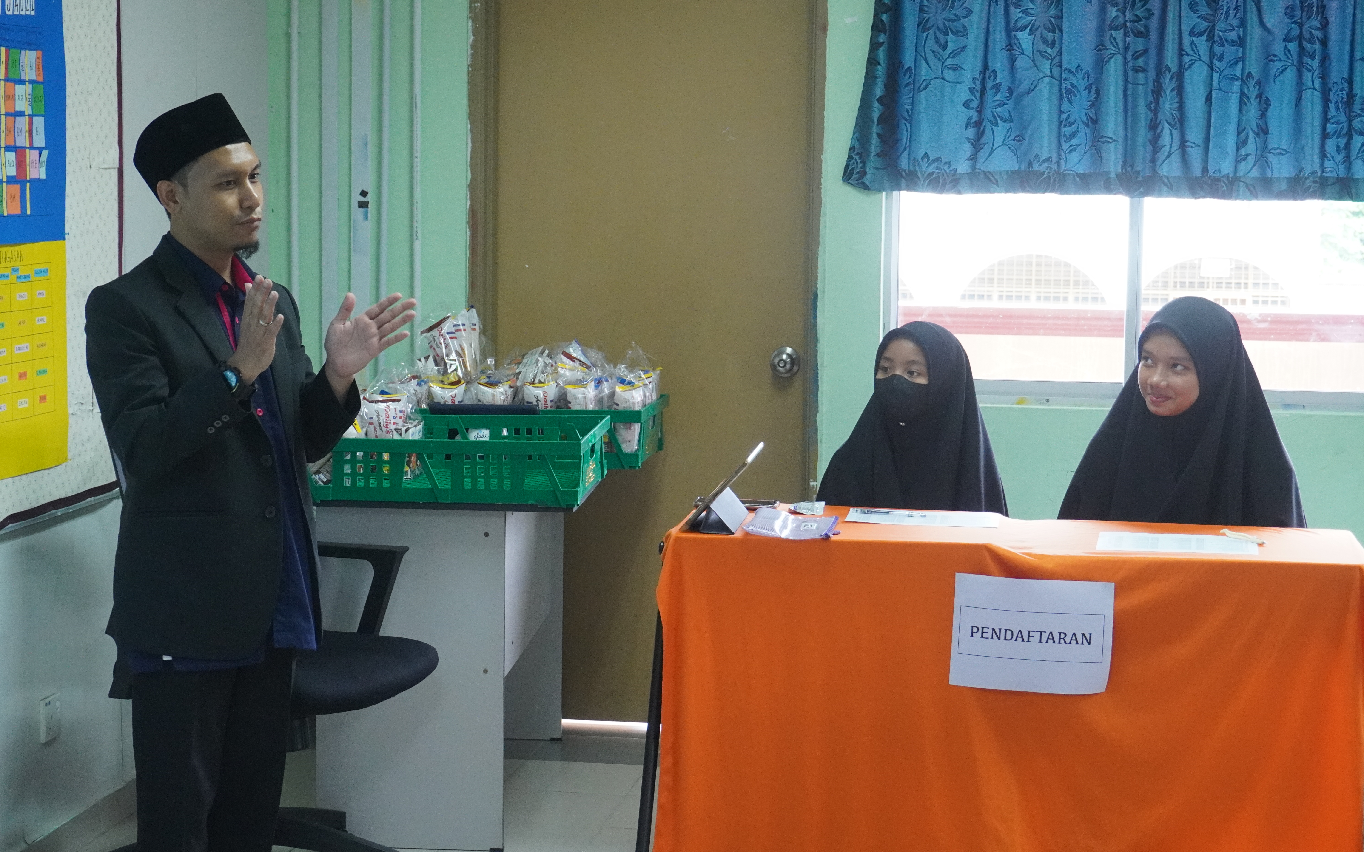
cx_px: 675
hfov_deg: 30.2
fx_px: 2528
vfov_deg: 19.1
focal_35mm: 68
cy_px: 431
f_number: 7.1
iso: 4000
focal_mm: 44
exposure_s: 1/80
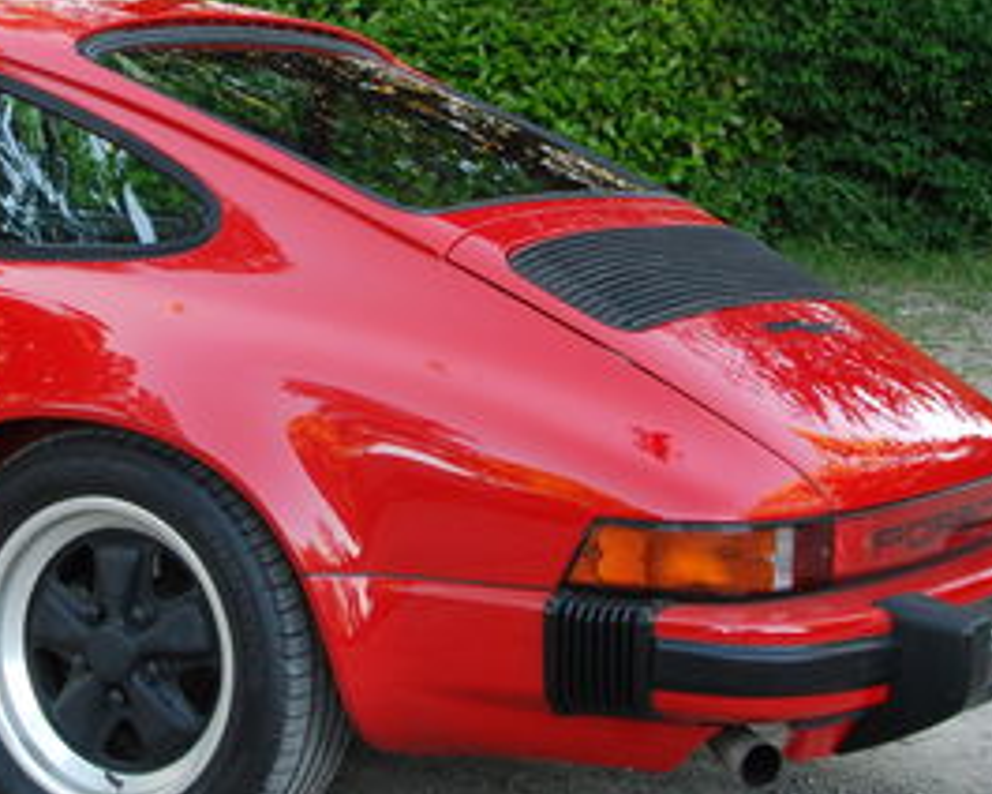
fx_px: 2877
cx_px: 124
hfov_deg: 19.3
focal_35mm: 98
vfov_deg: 15.6
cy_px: 146
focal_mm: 24
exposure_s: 1/13
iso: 400
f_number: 11
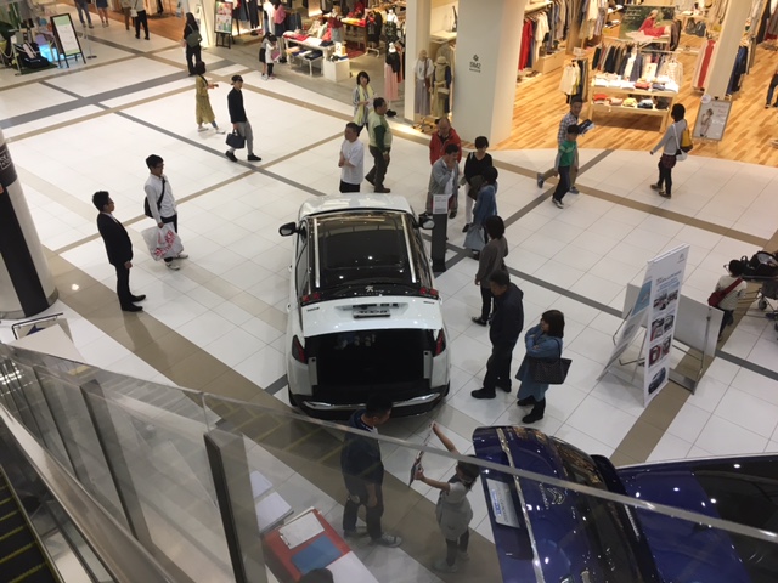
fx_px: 652
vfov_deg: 48.2
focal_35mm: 29
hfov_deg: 61.7
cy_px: 292
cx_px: 389
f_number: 2.2
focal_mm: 4.15
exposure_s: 1/30
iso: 32
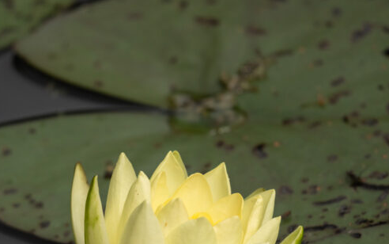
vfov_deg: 1.6
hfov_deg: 2.5
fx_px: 8994
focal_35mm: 848
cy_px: 180
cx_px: 118
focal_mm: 400
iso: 1000
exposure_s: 1/1000
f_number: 6.3
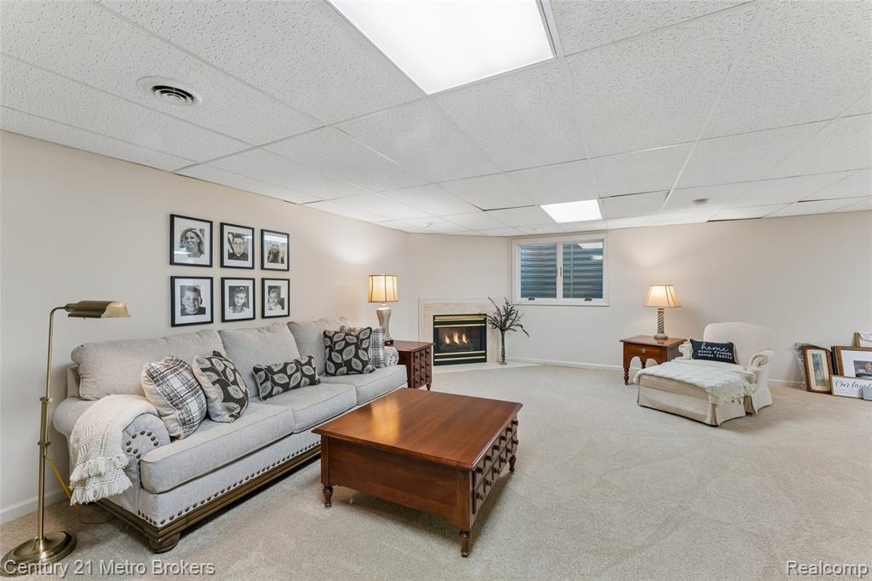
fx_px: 363
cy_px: 290
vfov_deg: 77.3
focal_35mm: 15
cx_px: 436
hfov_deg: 100.4
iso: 400
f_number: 13
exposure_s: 1/4
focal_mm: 15
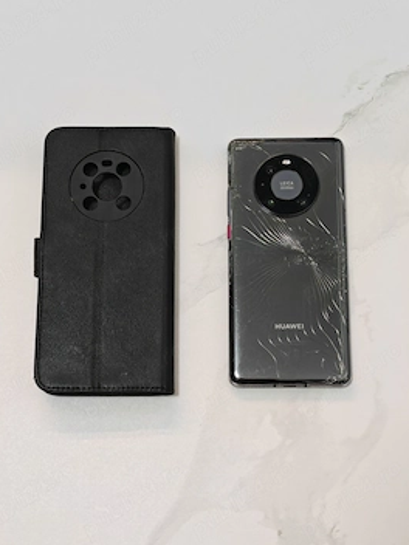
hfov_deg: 25.2
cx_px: 187
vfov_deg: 33.2
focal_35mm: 58
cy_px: 288
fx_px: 914
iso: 800
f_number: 1.9
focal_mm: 5.3
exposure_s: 1/50
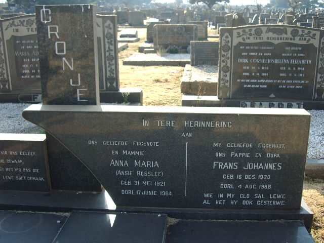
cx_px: 162
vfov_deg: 35.1
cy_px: 122
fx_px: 384
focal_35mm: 41
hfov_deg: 45.8
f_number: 2.8
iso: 50
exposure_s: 1/125
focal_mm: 6.8
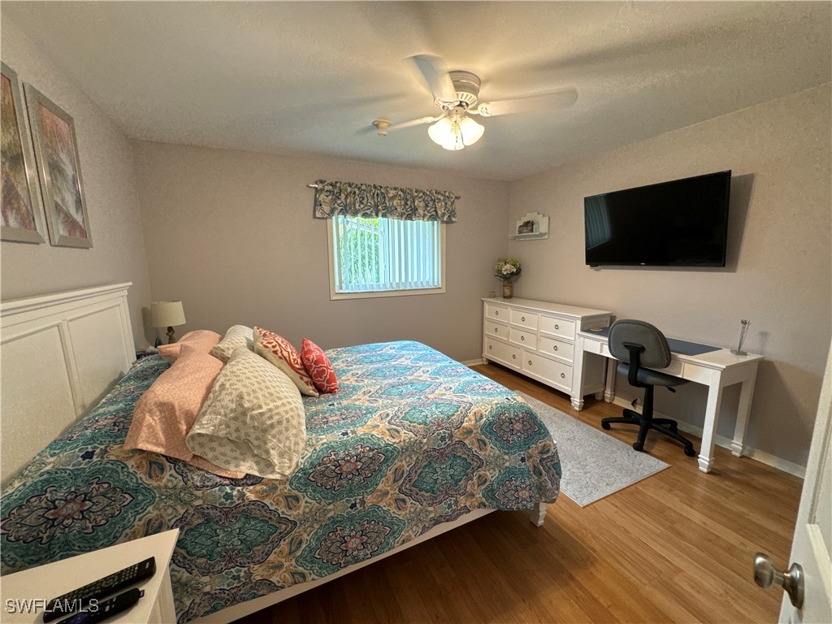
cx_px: 416
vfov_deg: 85.7
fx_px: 336
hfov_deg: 102.1
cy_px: 312
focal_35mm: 14
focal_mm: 2.22
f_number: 2.2
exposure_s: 1/60
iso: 80
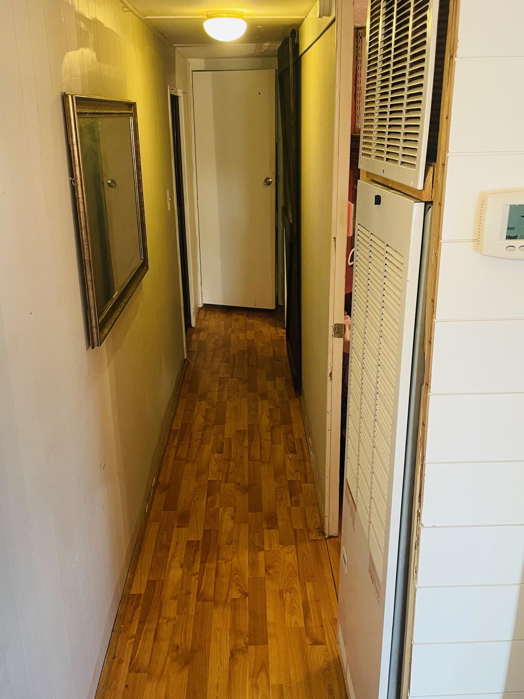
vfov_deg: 58.3
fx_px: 626
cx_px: 257
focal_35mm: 31
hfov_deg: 45.4
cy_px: 337
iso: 250
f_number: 1.6
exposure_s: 1/60
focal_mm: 4.2
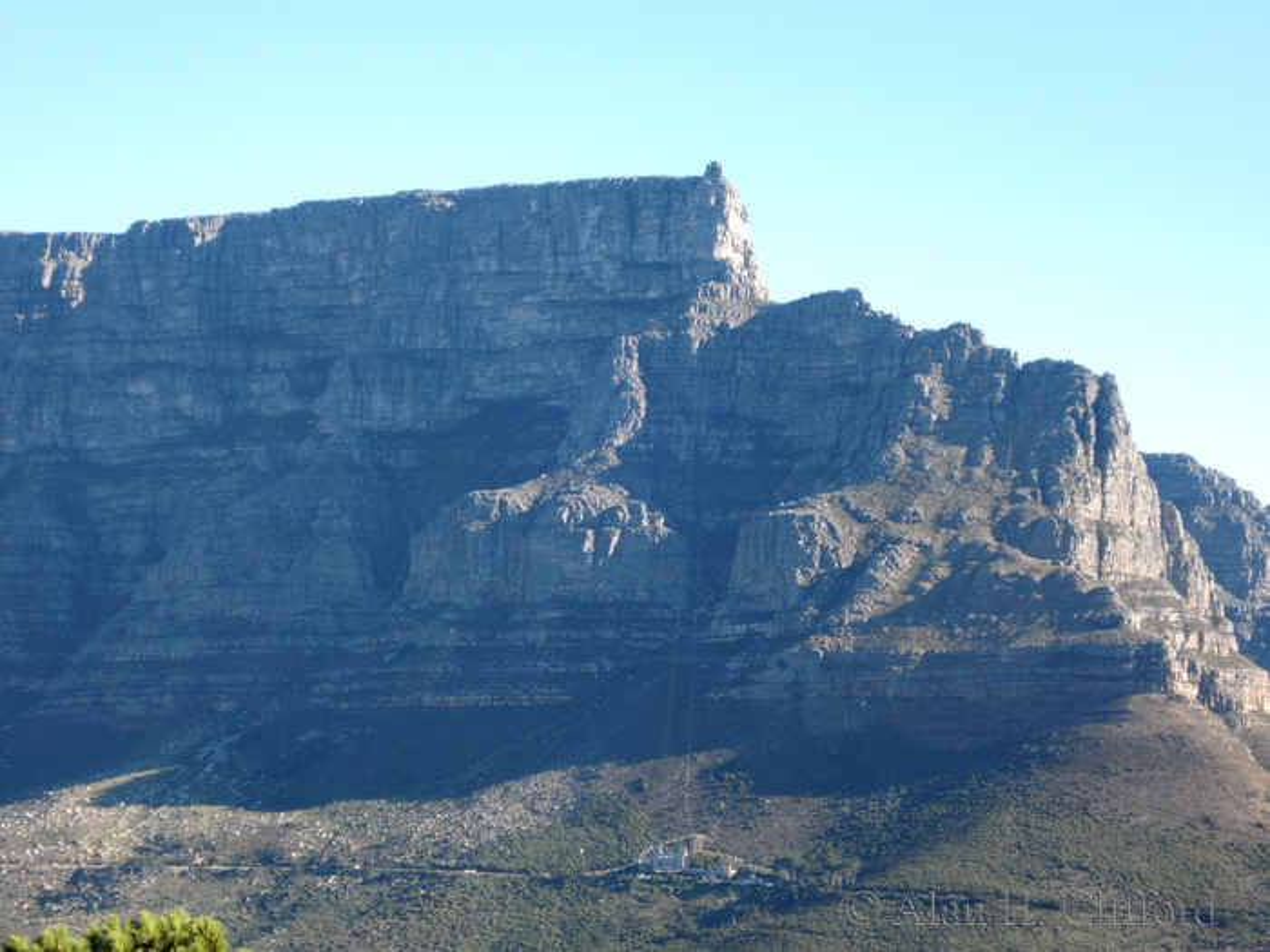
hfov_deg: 16.4
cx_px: 635
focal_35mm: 120
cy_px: 476
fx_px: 4403
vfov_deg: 12.3
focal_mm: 25.5
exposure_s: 1/125
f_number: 5.6
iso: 100
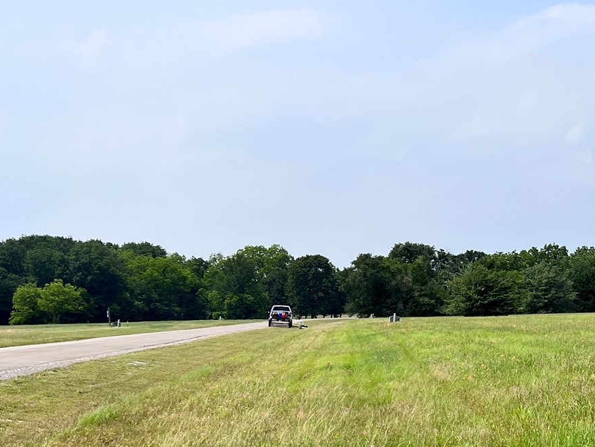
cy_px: 394
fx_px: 1049
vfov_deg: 23.5
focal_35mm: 61
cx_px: 538
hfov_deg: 30.3
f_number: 1.5
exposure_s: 1/6993
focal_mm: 5.7
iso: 50
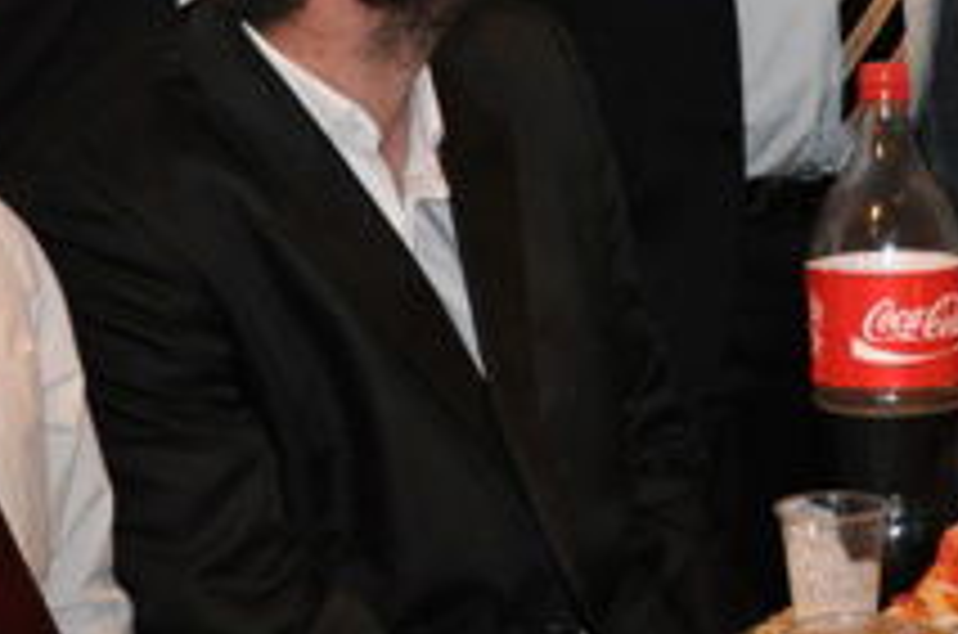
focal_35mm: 141
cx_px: 648
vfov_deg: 9.4
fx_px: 3741
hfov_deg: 14.6
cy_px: -326
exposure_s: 1/60
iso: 800
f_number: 4
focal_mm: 25
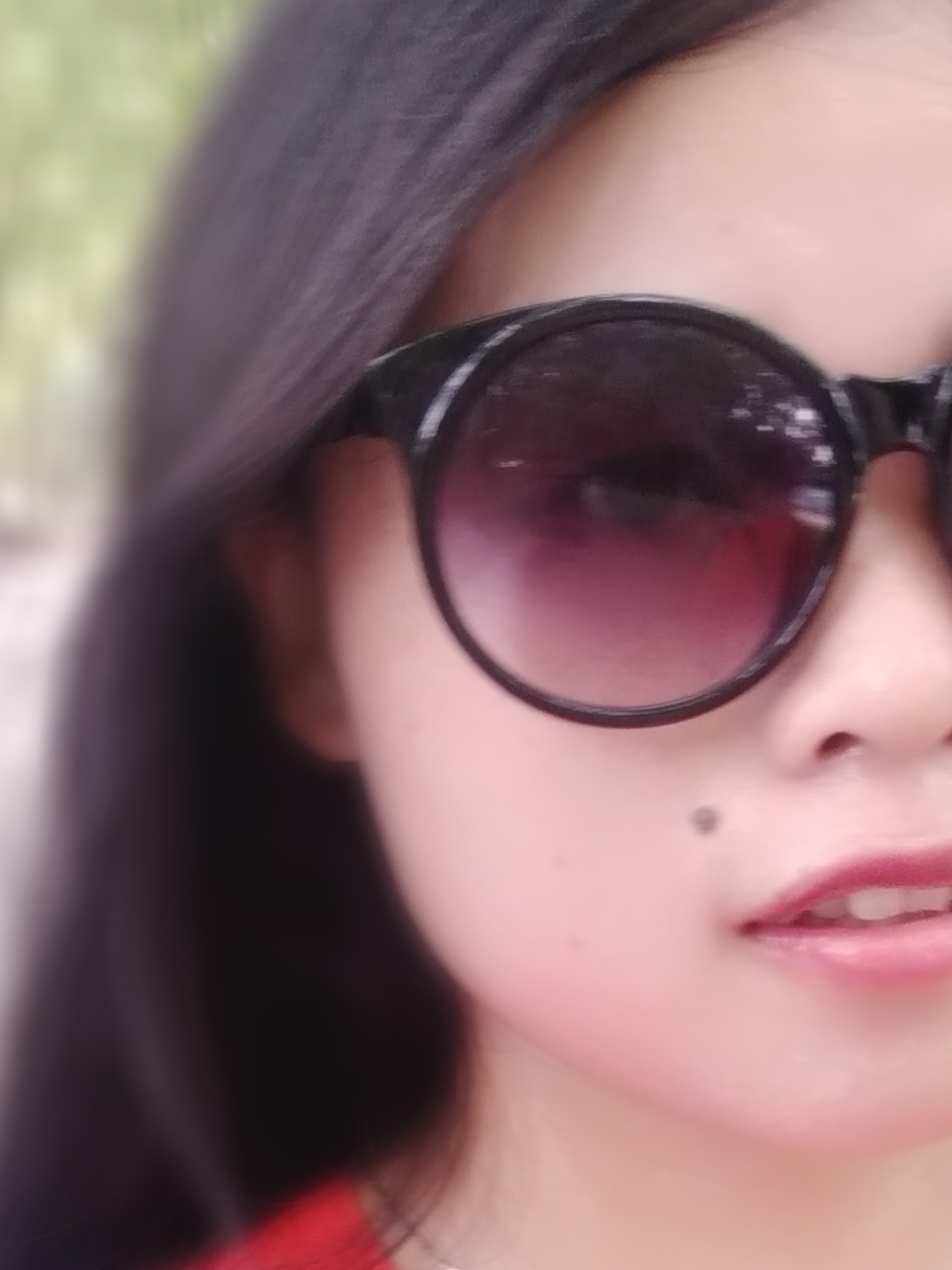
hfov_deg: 27.5
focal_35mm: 53
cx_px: 477
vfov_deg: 35.1
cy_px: 998
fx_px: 1944
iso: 125
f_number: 2
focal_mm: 3.57
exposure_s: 1/33
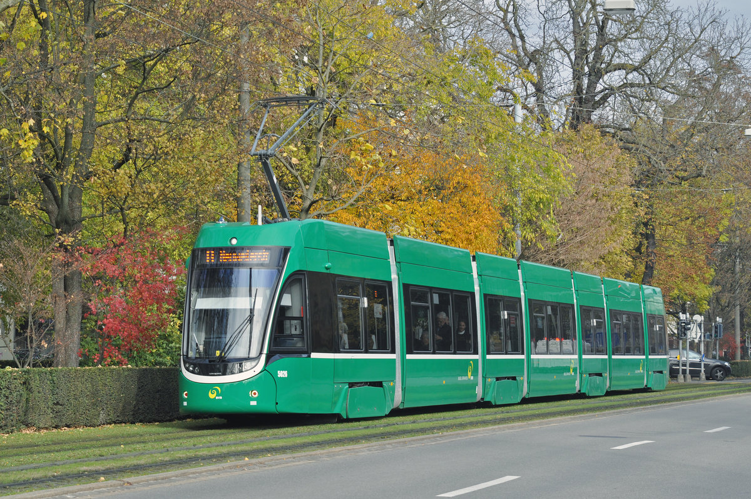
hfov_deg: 20.6
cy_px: 250
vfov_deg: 13.8
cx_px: 376
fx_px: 2063
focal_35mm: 99
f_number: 5.6
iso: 400
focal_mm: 66
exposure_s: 1/800
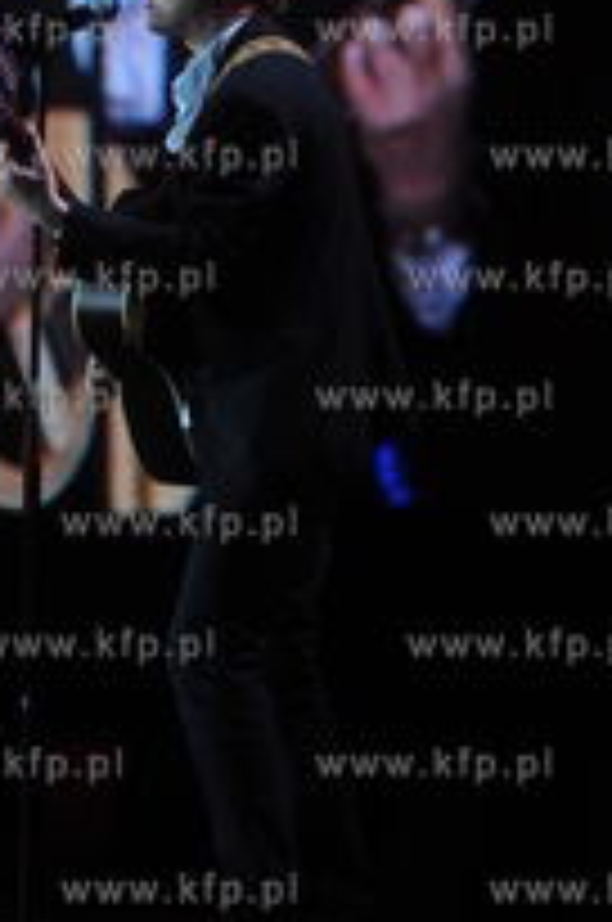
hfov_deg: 3.5
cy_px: 148
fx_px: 10004
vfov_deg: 5.3
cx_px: 36
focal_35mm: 391
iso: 800
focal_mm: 200
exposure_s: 1/125
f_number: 4
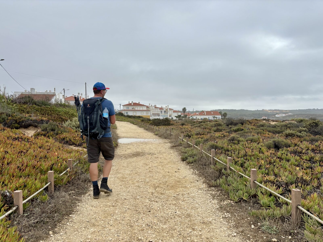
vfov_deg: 53.1
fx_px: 243
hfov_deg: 67.3
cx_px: 162
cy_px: 121
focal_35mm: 26
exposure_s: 1/3788
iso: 50
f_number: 1.6
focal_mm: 5.96
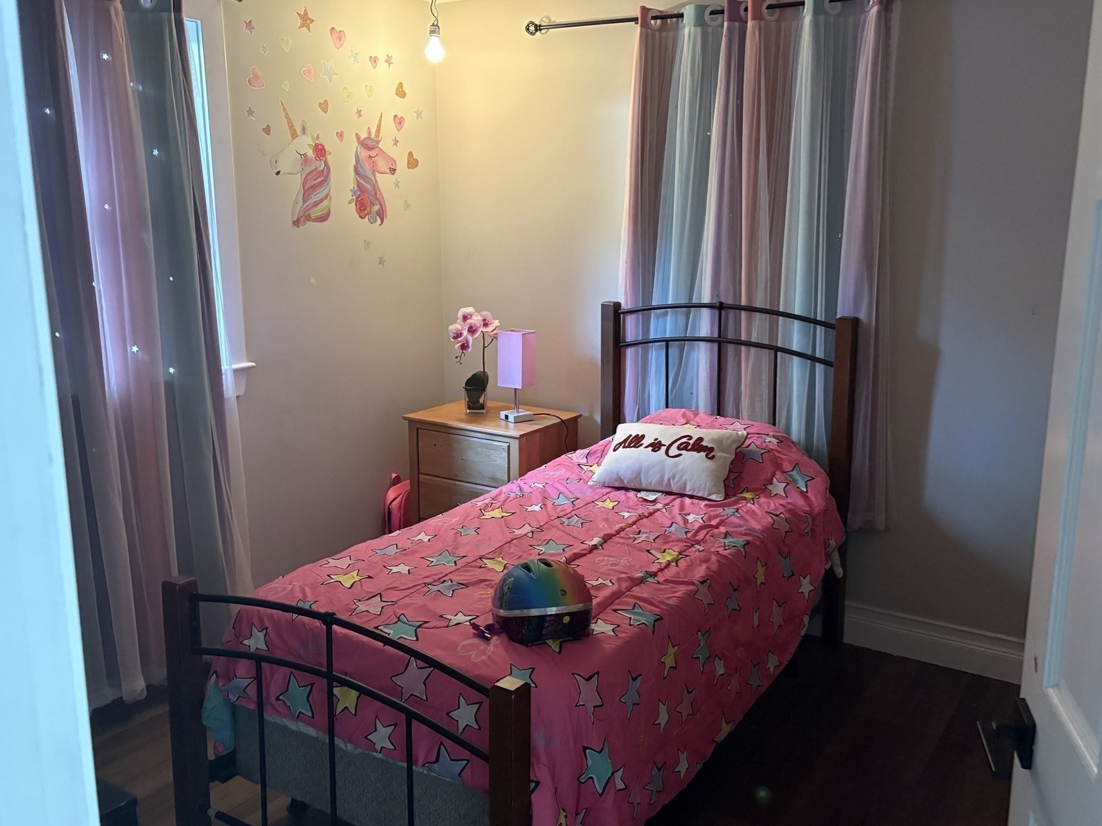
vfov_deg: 45.4
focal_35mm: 31
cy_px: 425
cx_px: 606
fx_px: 987
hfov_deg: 58.2
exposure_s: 1/30
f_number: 1.6
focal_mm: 5.96
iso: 500
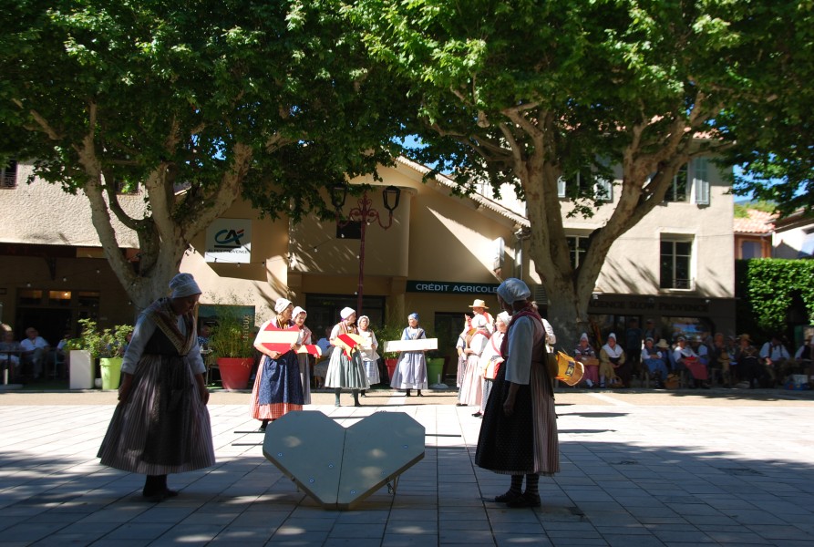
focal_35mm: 40
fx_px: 918
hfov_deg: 47.8
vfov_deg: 33.2
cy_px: 274
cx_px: 407
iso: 100
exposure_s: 1/160
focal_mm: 27
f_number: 6.3
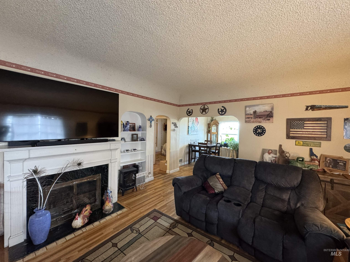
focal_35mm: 14
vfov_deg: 85.7
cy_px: 131
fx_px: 142
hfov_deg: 102.1
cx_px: 175
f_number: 2.2
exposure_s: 1/60
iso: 500
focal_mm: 2.22
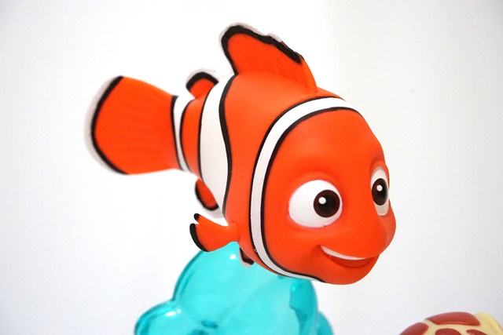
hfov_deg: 35.9
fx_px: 776
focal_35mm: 56
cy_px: 168
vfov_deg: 24.4
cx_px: 252
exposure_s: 1/60
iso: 3200
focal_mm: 37
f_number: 11
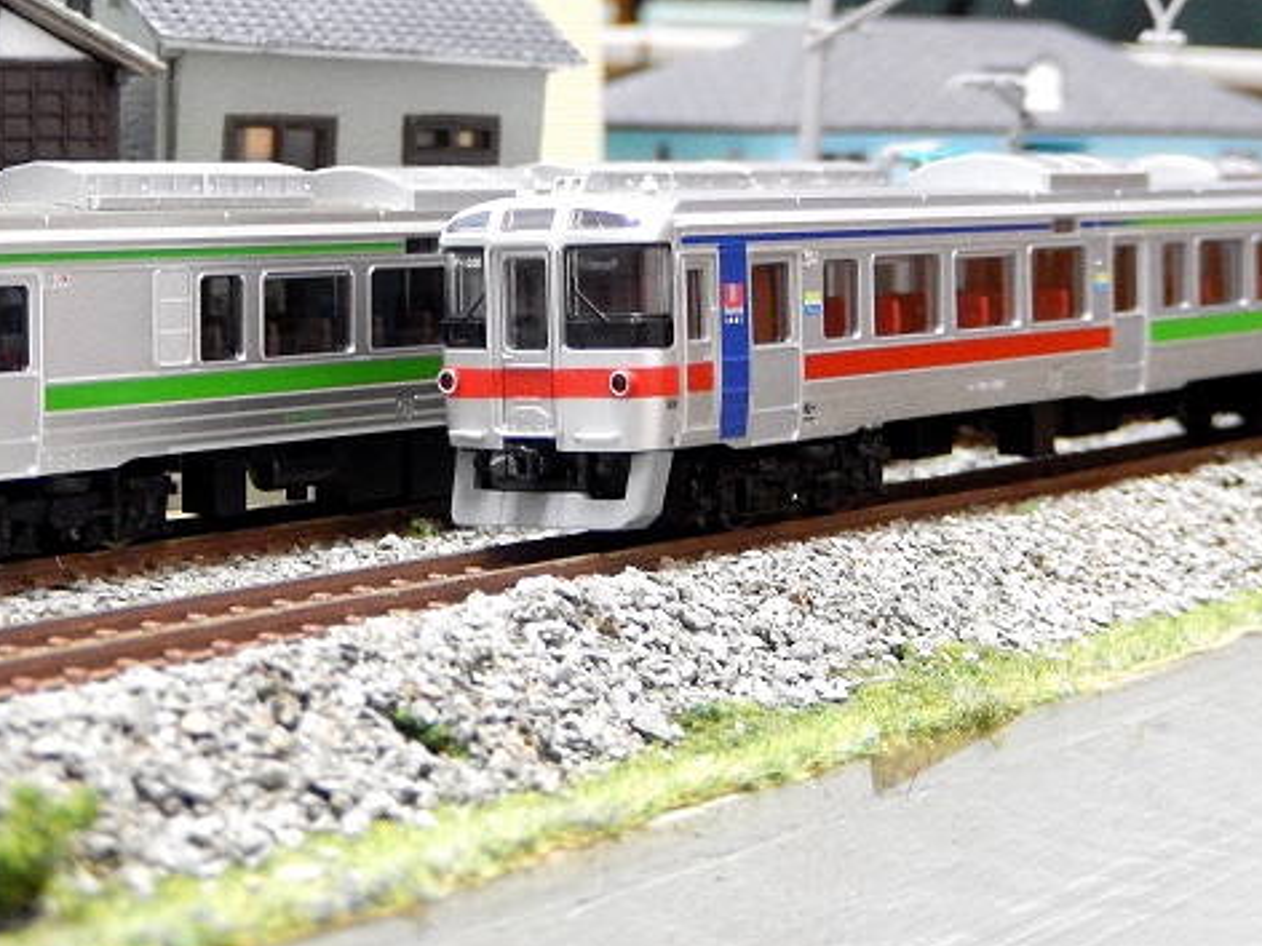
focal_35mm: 86
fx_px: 3135
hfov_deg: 22.7
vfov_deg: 17.1
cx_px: 519
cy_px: 357
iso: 800
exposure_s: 1/6
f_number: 4.6
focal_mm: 10.4
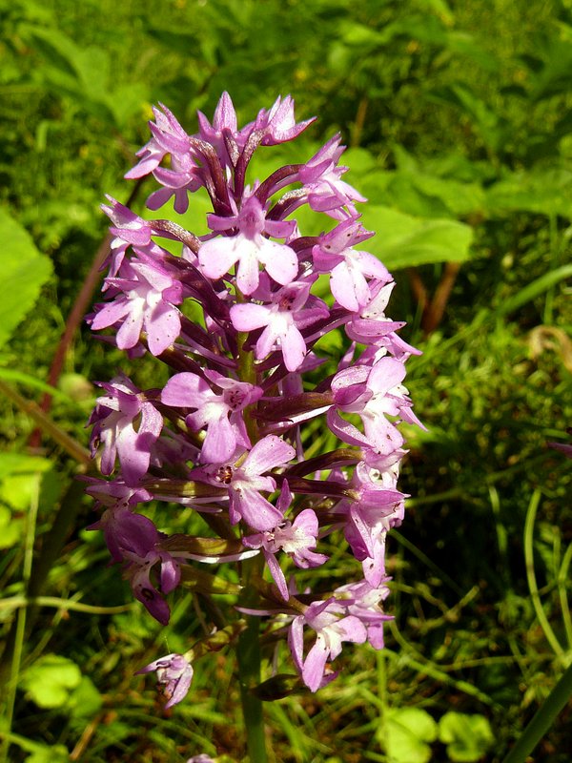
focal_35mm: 35
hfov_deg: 40.7
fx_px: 771
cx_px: 286
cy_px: 382
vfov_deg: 52.6
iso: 80
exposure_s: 1/400
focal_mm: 5.2
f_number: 5
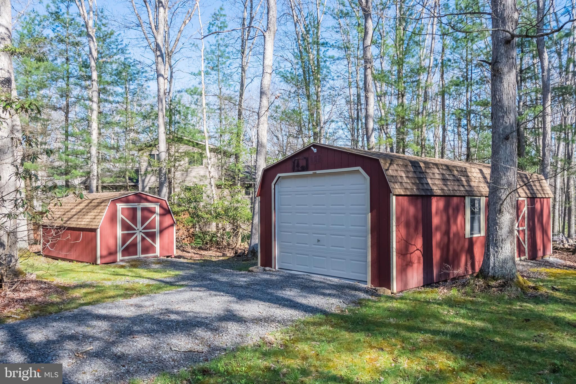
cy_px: 192
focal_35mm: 27
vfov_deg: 47.9
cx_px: 288
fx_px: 432
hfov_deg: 67.4
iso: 400
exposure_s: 1/250
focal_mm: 18
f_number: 8
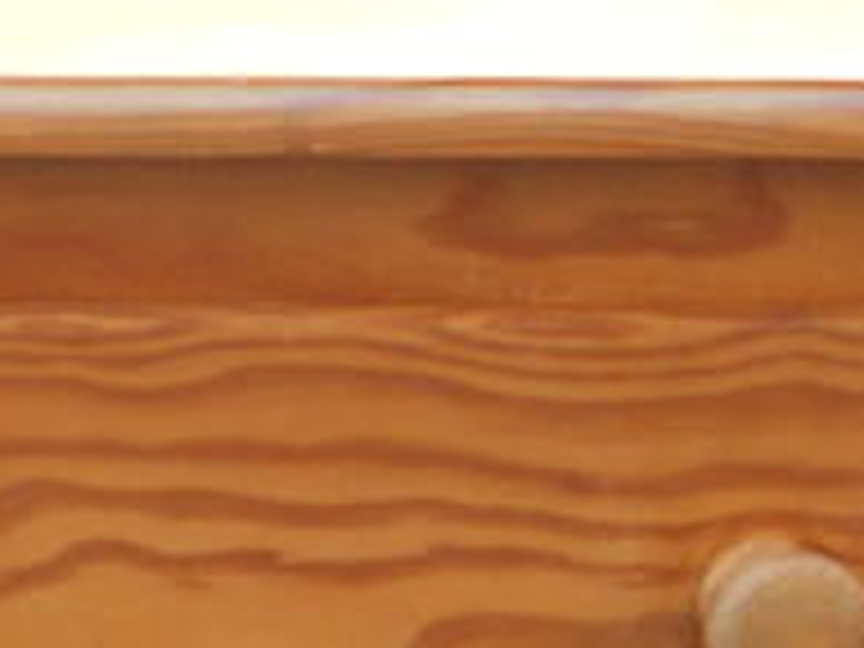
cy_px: 824
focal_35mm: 167
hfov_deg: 11.7
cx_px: -22
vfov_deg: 8.8
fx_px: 4168
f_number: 3.5
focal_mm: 5.8
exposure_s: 1/100
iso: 80
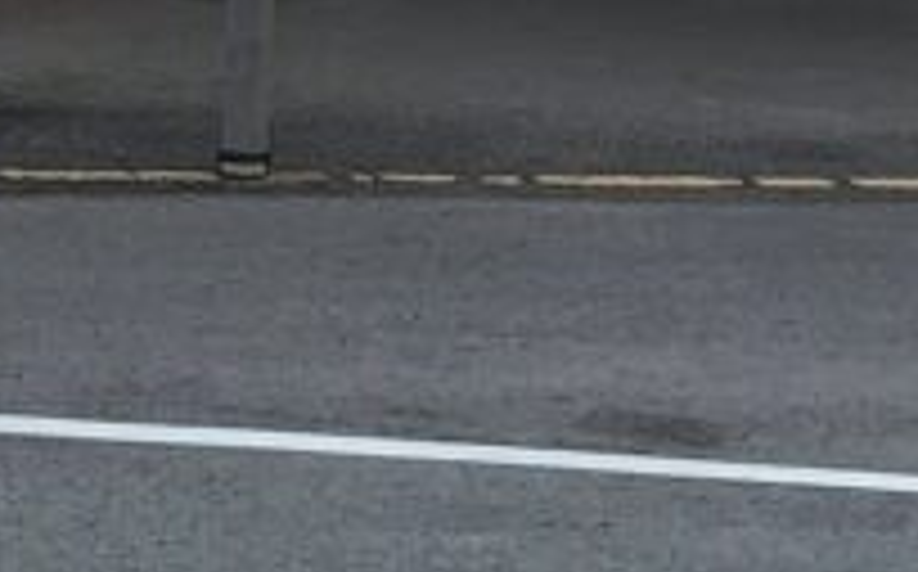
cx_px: -410
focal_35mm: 173
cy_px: -1230
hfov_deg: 11.7
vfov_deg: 6.7
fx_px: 4323
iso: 80
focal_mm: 5.96
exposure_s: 1/100
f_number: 1.6
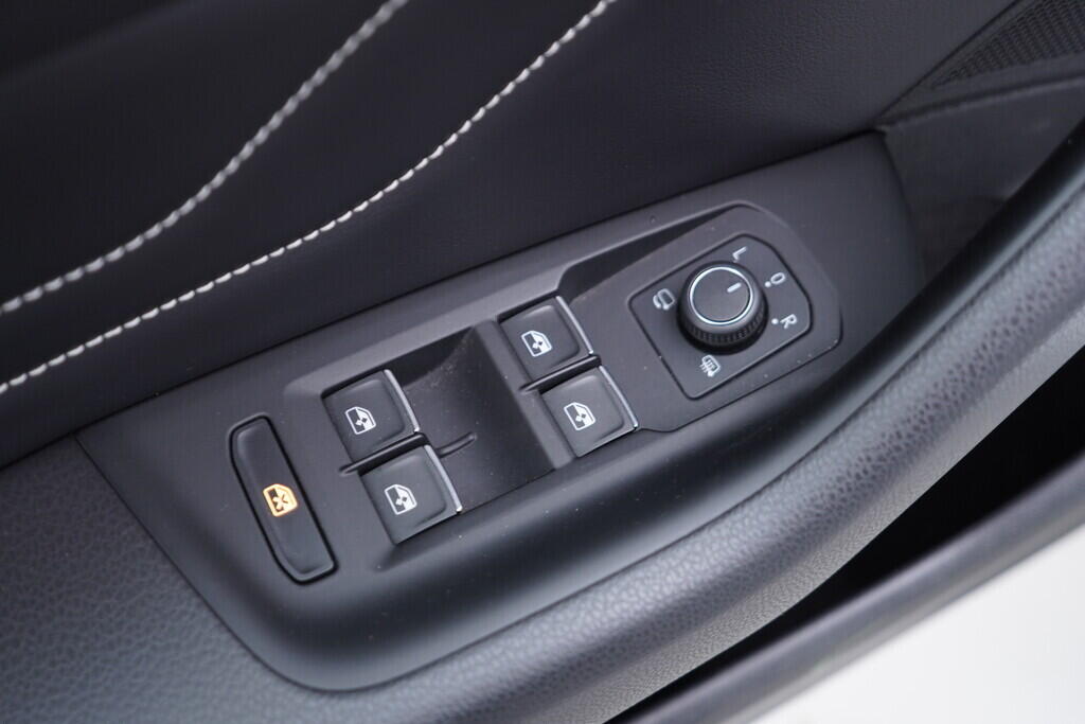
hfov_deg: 53.1
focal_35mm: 36
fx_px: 1085
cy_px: 362
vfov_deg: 36.9
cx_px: 542
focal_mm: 24
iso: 320
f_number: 2.8
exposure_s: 1/40
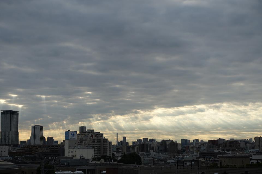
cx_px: 131
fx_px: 509
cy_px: 87
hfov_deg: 28.8
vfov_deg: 19.5
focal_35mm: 70
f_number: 4
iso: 125
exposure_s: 1/125
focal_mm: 25.7
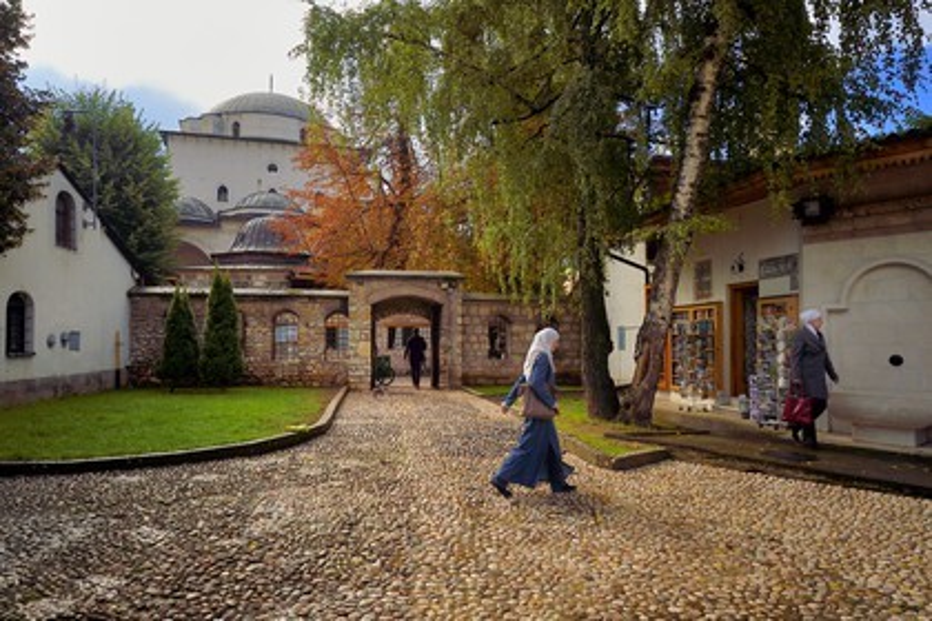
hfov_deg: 81.2
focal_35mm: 21
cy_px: 310
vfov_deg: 59.5
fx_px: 544
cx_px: 466
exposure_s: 1/160
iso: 200
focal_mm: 21
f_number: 11
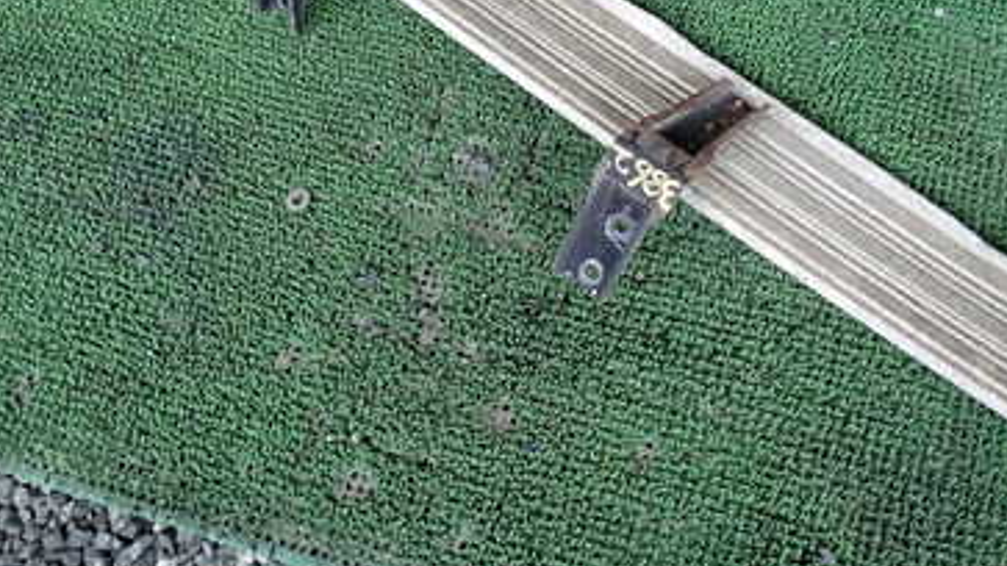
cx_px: 588
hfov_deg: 45.3
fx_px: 1201
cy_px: 122
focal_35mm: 45
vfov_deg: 26.1
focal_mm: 4.5
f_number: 2
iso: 400
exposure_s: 1/30
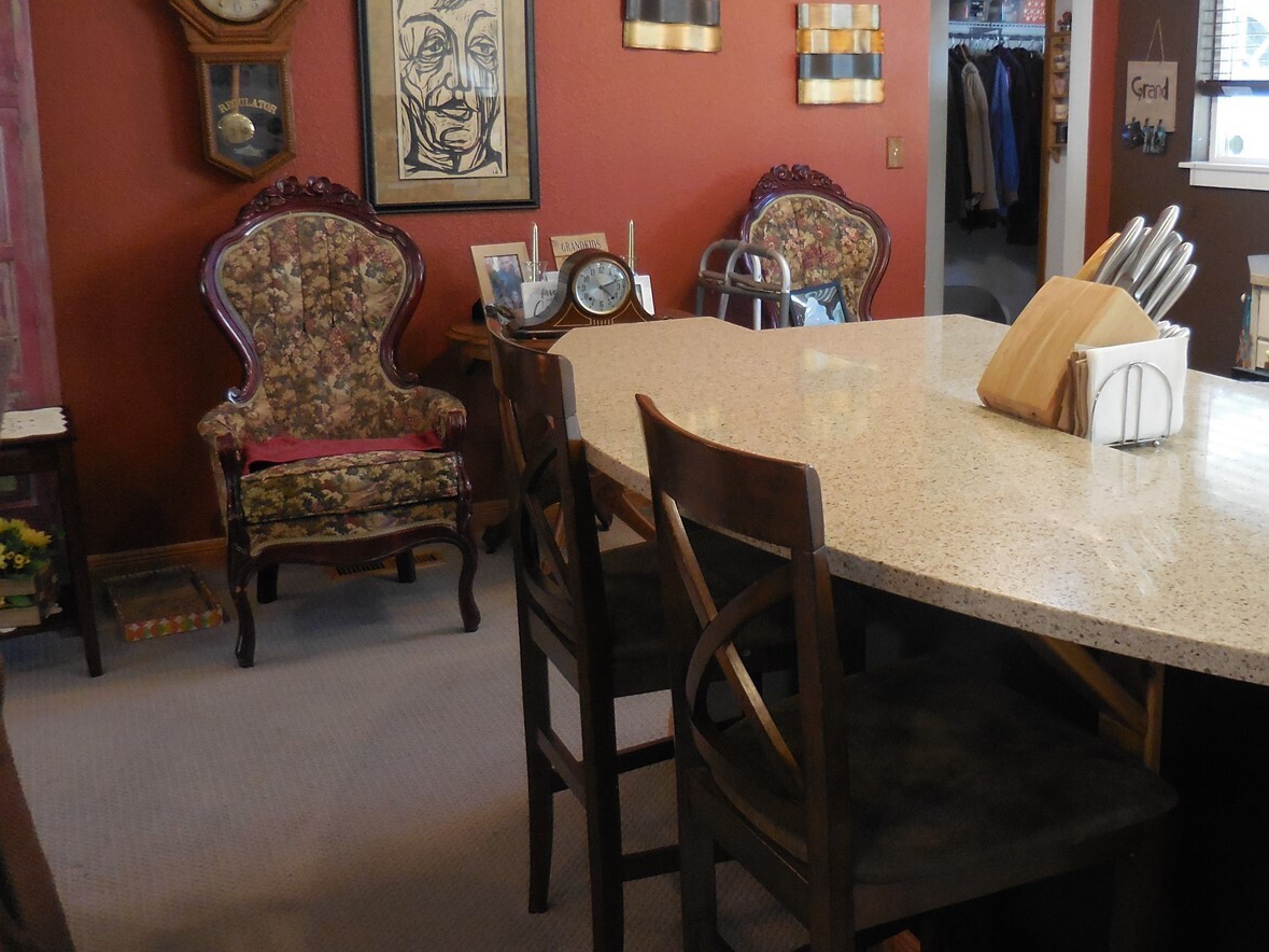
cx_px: 802
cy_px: 391
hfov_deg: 48.5
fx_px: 1393
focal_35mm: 38
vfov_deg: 37.6
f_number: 3.5
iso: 360
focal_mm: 5
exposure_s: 1/30
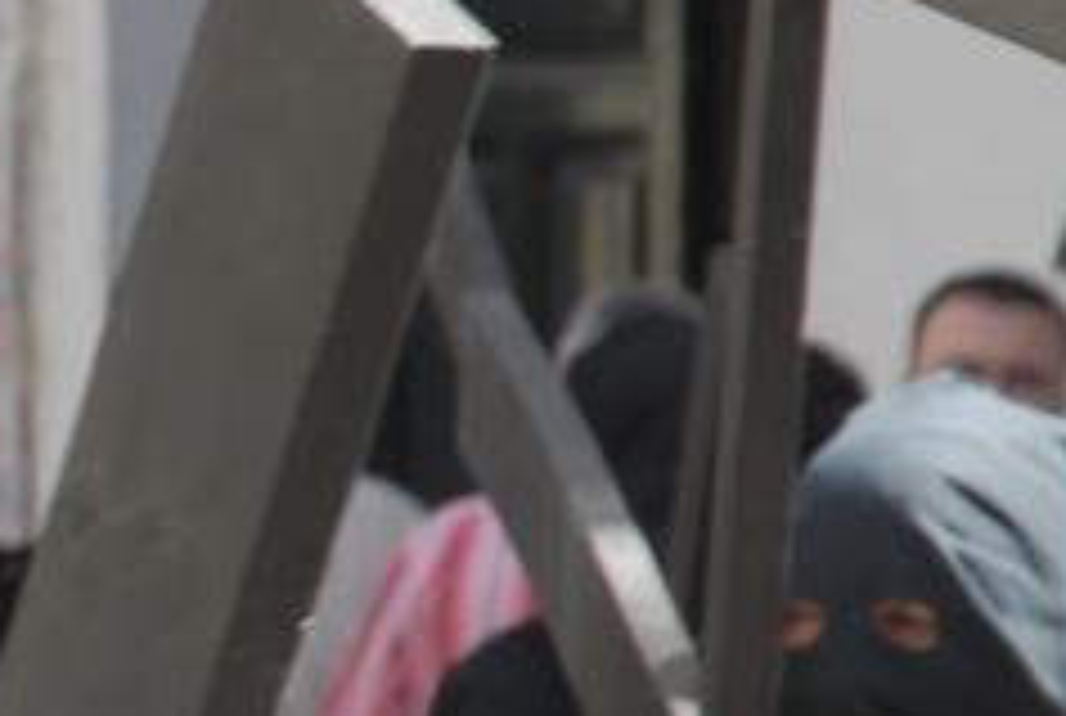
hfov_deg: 4.3
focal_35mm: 480
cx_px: -776
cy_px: 358
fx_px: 14240
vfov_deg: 2.9
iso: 100
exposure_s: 1/60
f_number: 5.6
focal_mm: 70
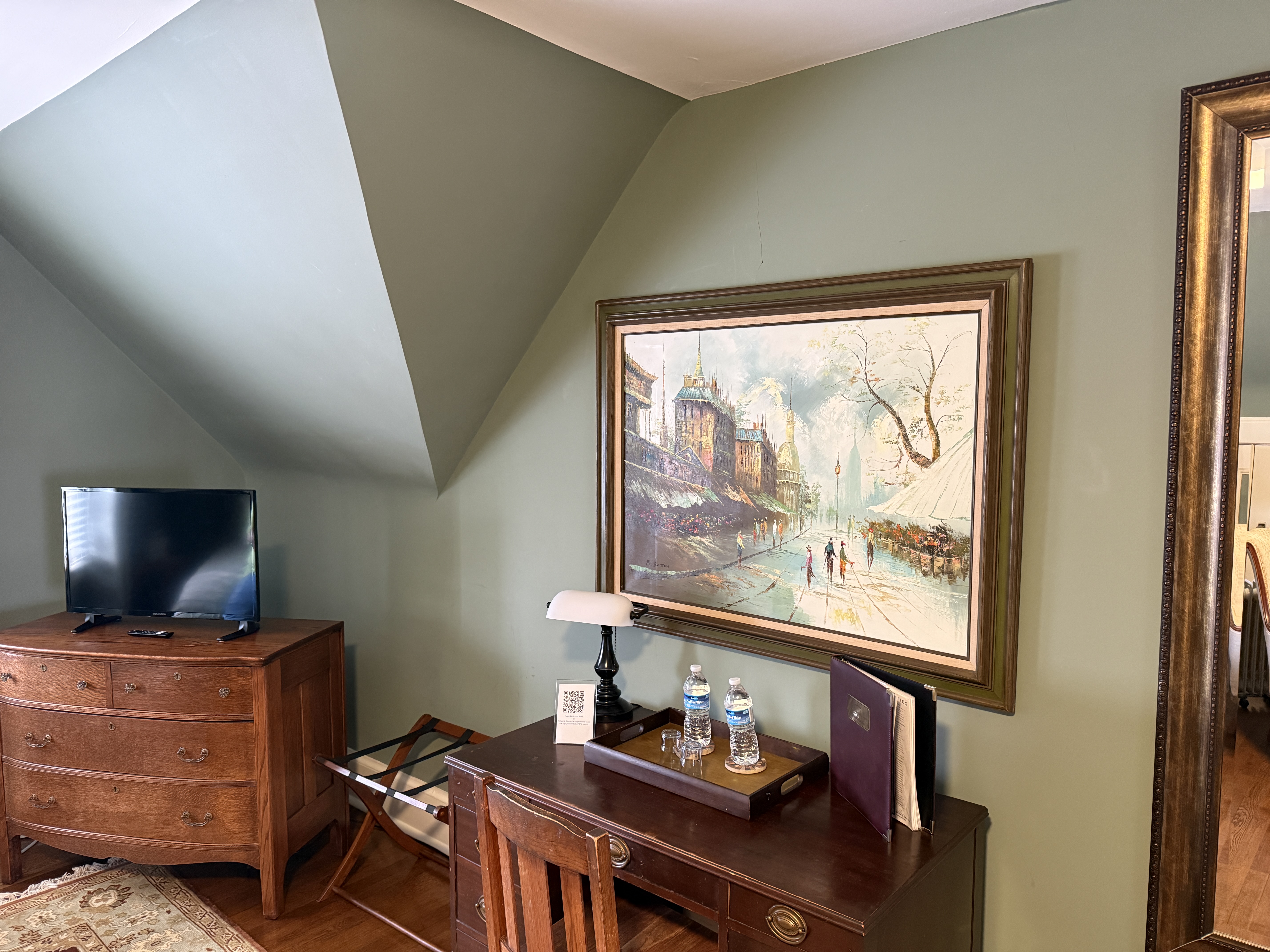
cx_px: 635
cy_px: 476
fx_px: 881
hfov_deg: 71.6
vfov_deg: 56.8
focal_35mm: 24
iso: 640
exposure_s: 1/60
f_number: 1.78
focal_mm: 6.76
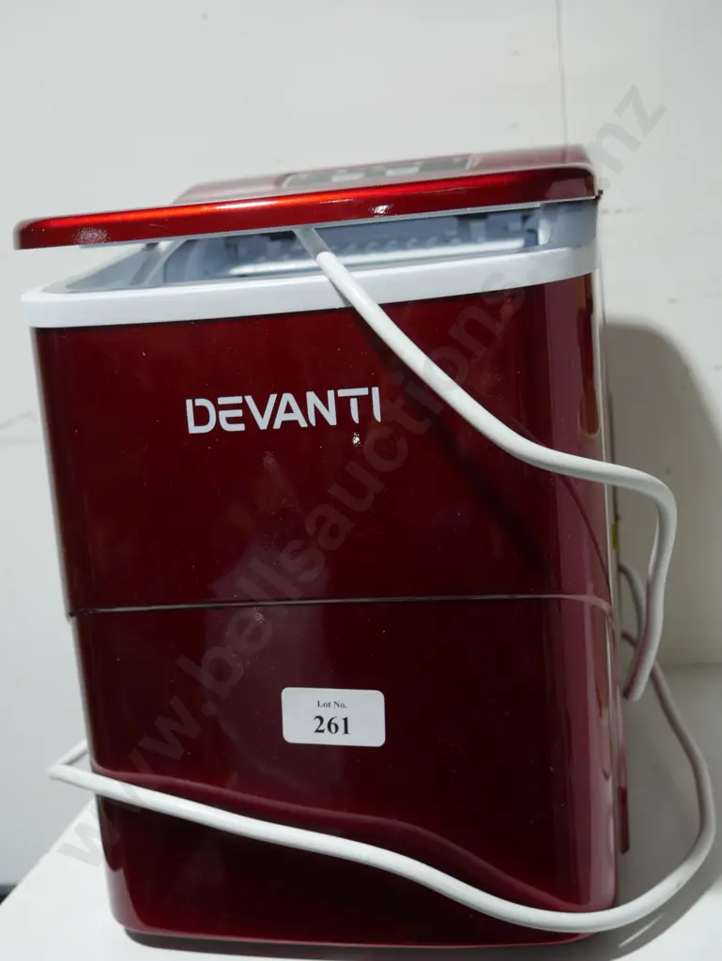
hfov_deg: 32.9
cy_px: 480
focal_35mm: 44
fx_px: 1223
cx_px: 361
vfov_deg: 42.9
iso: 200
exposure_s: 1/60
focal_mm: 22
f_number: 4.7
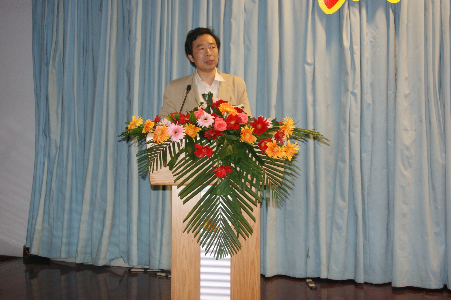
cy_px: 150
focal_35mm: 52
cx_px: 226
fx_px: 657
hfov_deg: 37.9
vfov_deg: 25.7
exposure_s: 1/60
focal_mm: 35
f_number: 4
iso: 400
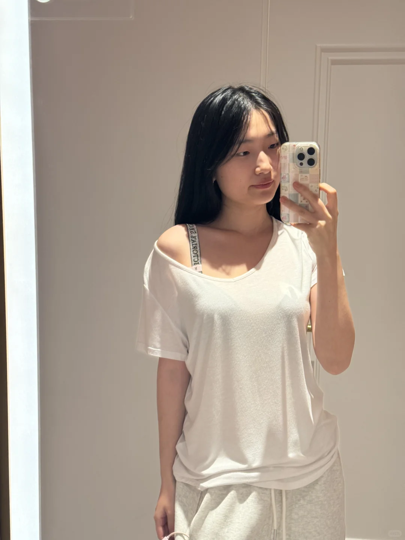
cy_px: 270
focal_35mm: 48
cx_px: 202
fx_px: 749
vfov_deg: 39.7
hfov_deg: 30.3
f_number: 1.78
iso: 125
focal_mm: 6.76
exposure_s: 1/50
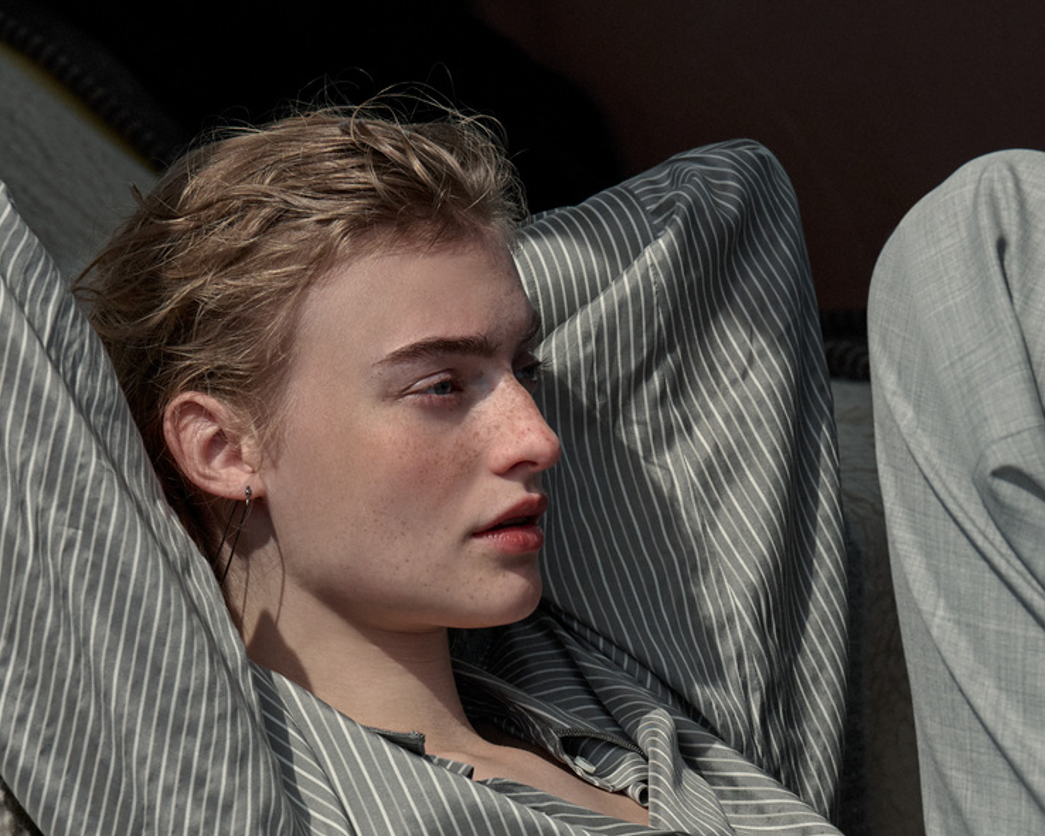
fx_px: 5411
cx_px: 697
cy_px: 743
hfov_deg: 11.0
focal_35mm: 175
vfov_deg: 8.8
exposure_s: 1/1000
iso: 320
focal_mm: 86
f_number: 8
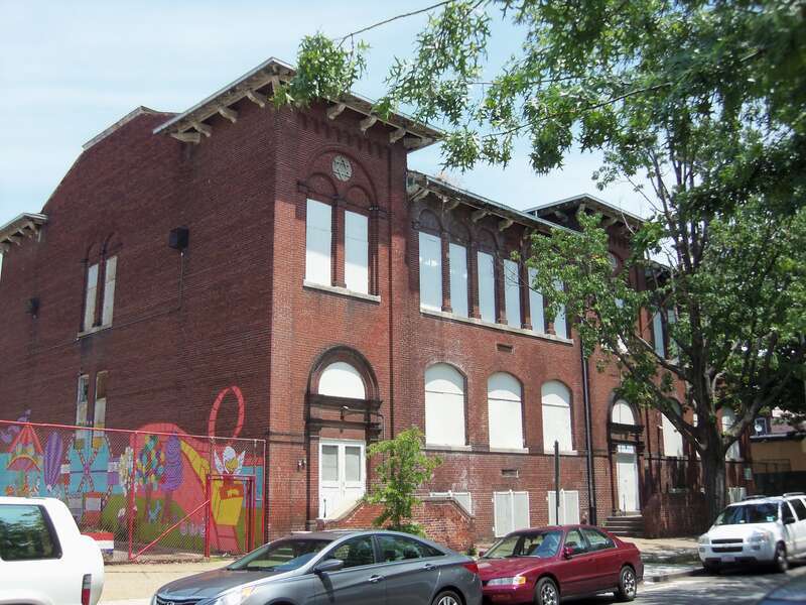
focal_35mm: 38
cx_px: 403
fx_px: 885
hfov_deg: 49.0
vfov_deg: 37.7
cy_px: 302
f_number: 4.3
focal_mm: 6.8
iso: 64
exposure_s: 1/250
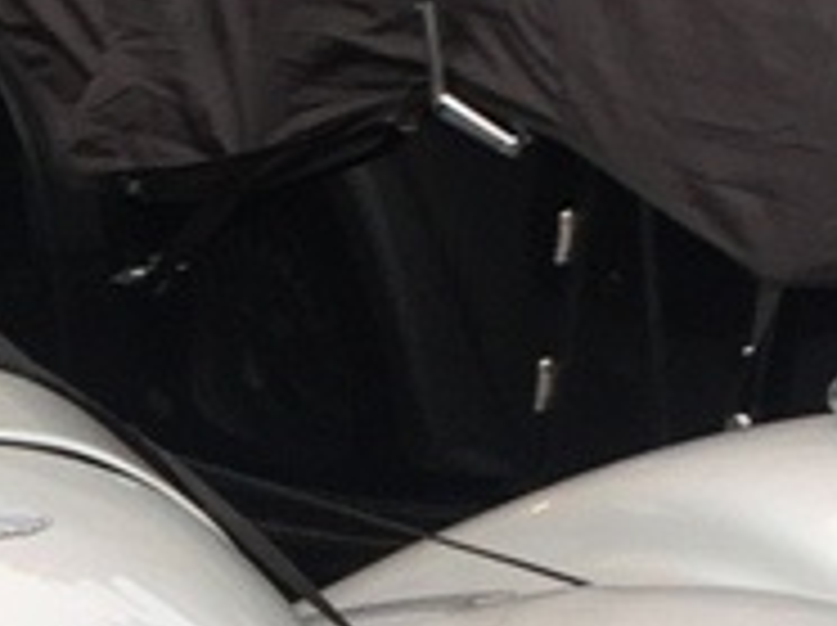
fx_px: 3864
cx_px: -234
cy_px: 1022
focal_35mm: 160
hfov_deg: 12.0
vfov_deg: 9.0
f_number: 2.2
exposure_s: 1/50
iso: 40
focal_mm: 4.15
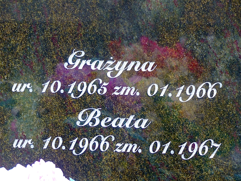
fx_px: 1260
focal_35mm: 181
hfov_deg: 10.9
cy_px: 90
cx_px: 120
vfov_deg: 8.2
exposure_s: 1/80
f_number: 2.8
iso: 100
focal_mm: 32.5
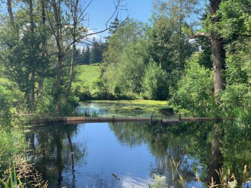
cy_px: 94
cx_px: 126
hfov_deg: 36.8
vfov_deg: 28.0
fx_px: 377
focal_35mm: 52
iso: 16
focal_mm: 6
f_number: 2.4
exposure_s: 1/369
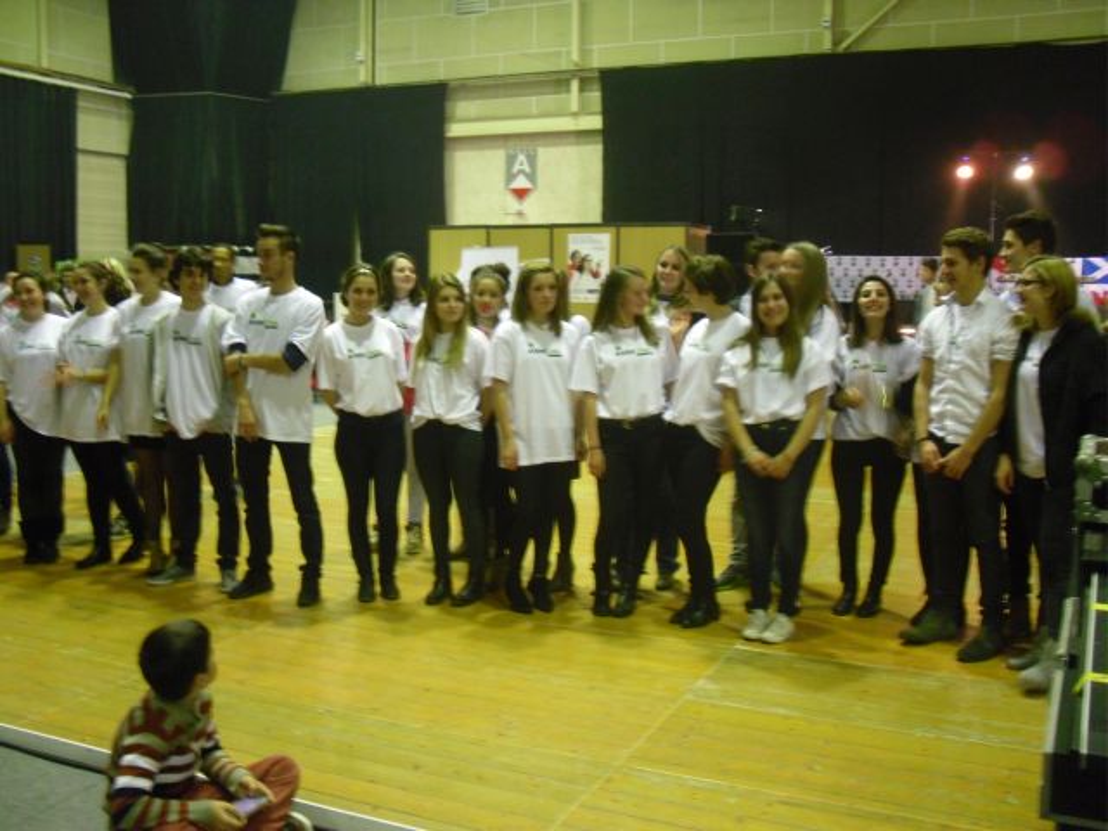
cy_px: 416
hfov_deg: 52.6
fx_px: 1120
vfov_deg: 40.7
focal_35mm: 35
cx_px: 554
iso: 400
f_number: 3
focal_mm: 6.3
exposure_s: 1/8
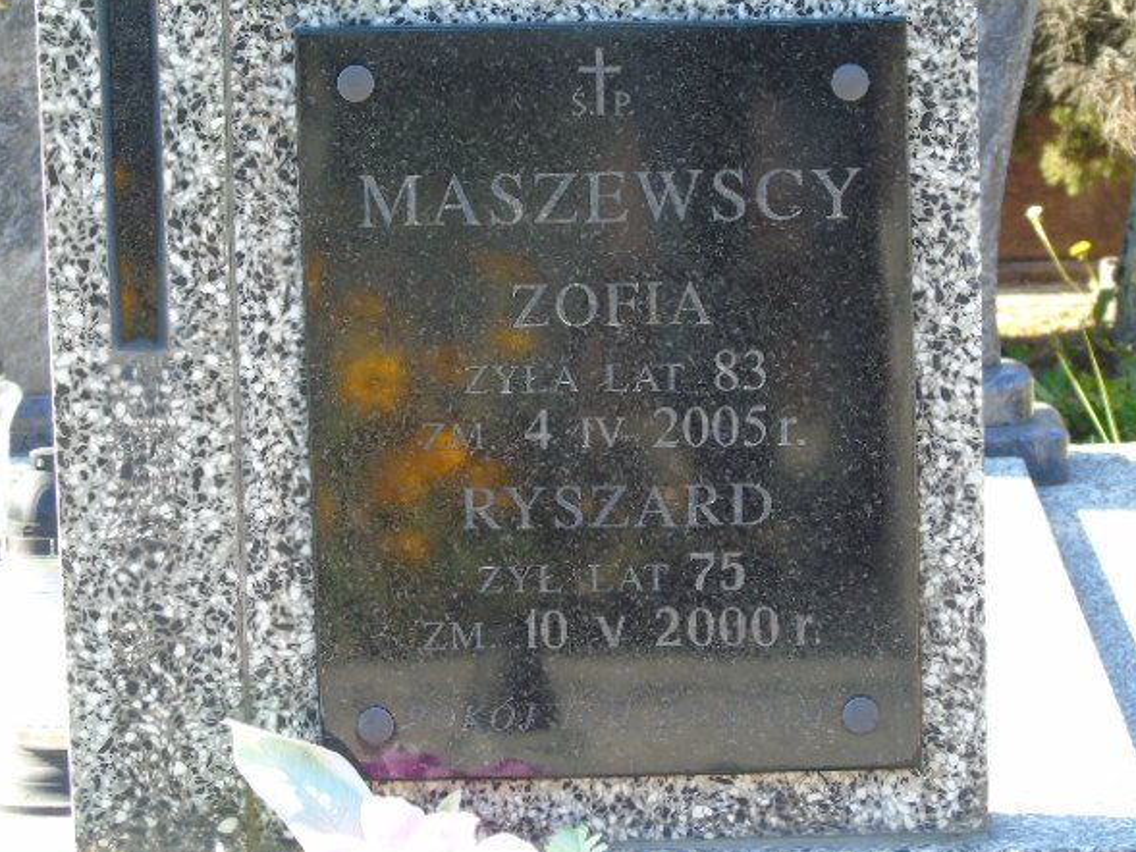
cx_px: 521
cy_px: 449
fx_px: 5777
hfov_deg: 11.2
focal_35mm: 176
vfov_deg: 8.4
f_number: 4.9
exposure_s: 1/125
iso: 200
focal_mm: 29
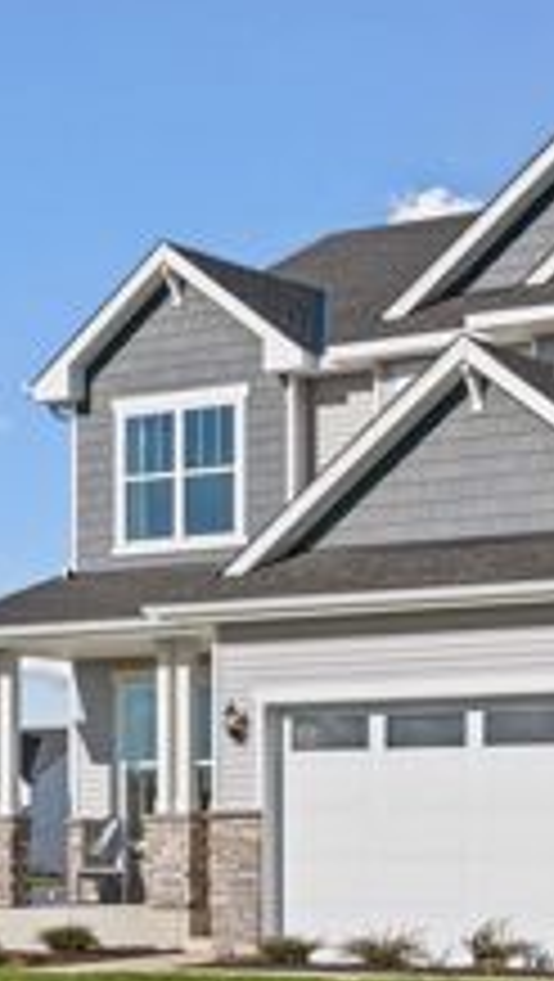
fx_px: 2397
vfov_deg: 23.1
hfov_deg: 13.0
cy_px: 468
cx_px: 568
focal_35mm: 92
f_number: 9
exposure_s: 1/2000
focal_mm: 48
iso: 500
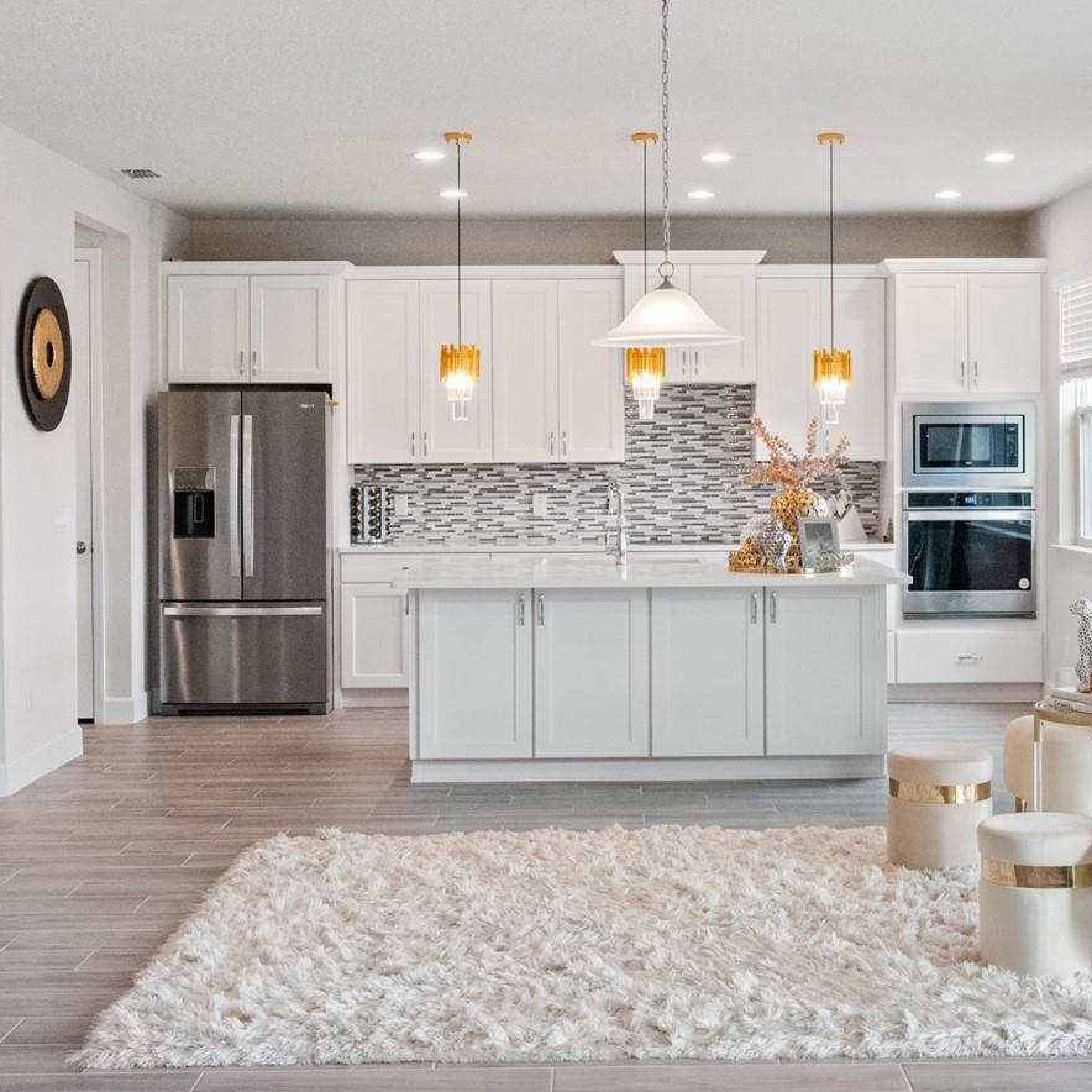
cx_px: 644
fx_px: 1713
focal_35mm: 48
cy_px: 462
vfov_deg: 35.3
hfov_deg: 35.3
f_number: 9
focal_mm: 15
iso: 3200
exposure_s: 1/50
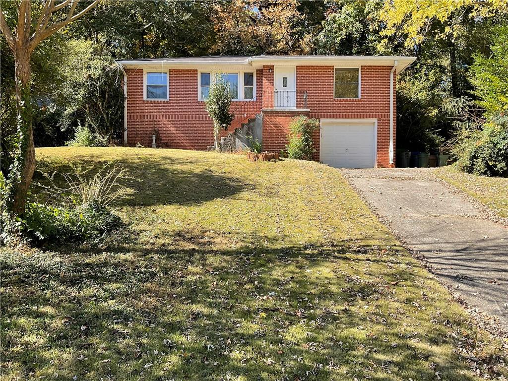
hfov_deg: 61.7
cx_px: 254
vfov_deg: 48.2
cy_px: 190
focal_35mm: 29
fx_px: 426
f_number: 1.8
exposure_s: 1/551
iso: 16
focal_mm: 3
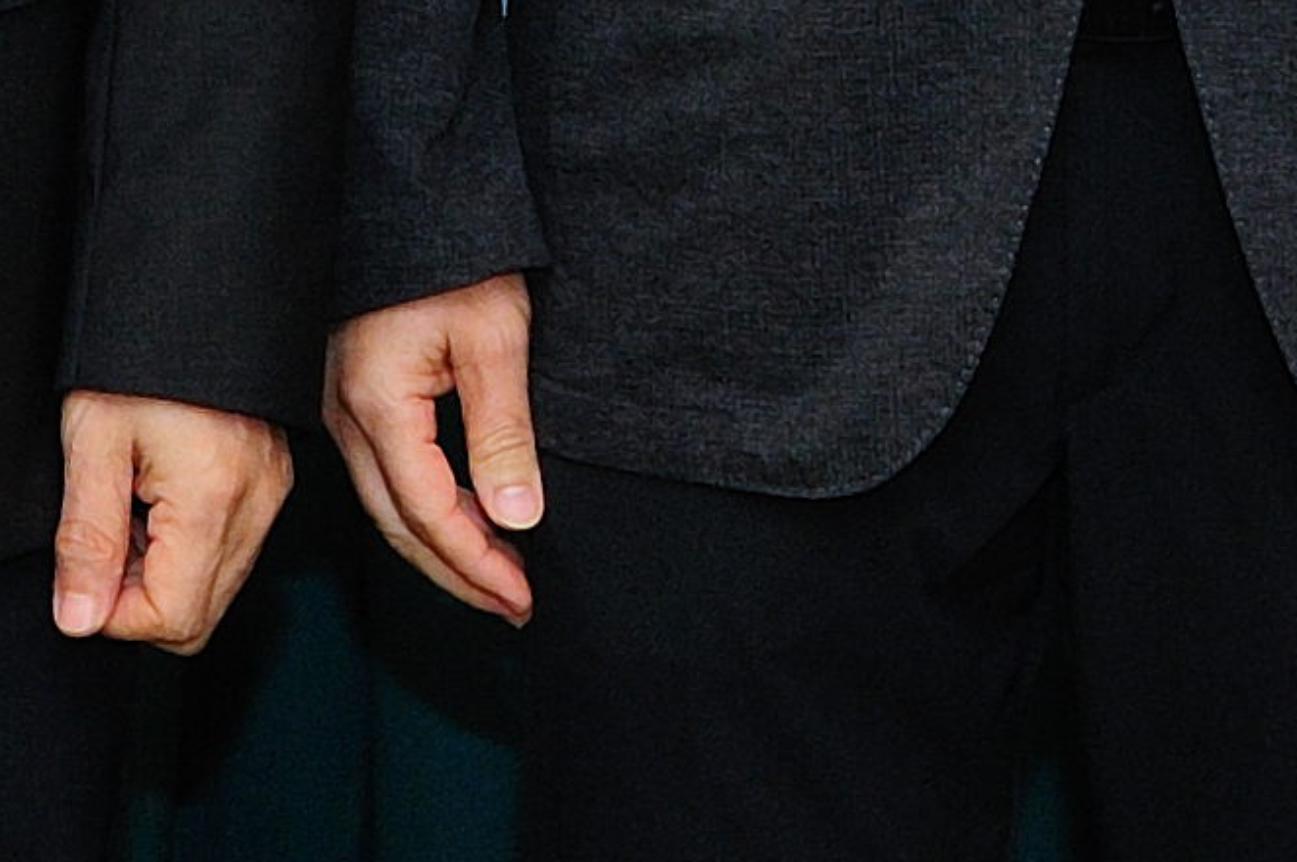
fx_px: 10186
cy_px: -1240
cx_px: -539
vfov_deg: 4.7
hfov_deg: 7.2
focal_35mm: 283
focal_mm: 44
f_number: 6.3
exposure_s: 1/60
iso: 800
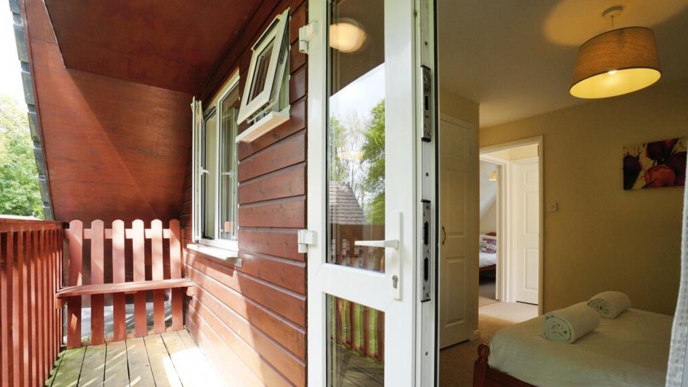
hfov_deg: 95.9
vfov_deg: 63.5
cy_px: 226
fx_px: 310
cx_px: 347
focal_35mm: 17
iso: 2000
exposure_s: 1/200
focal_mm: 16
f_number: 9
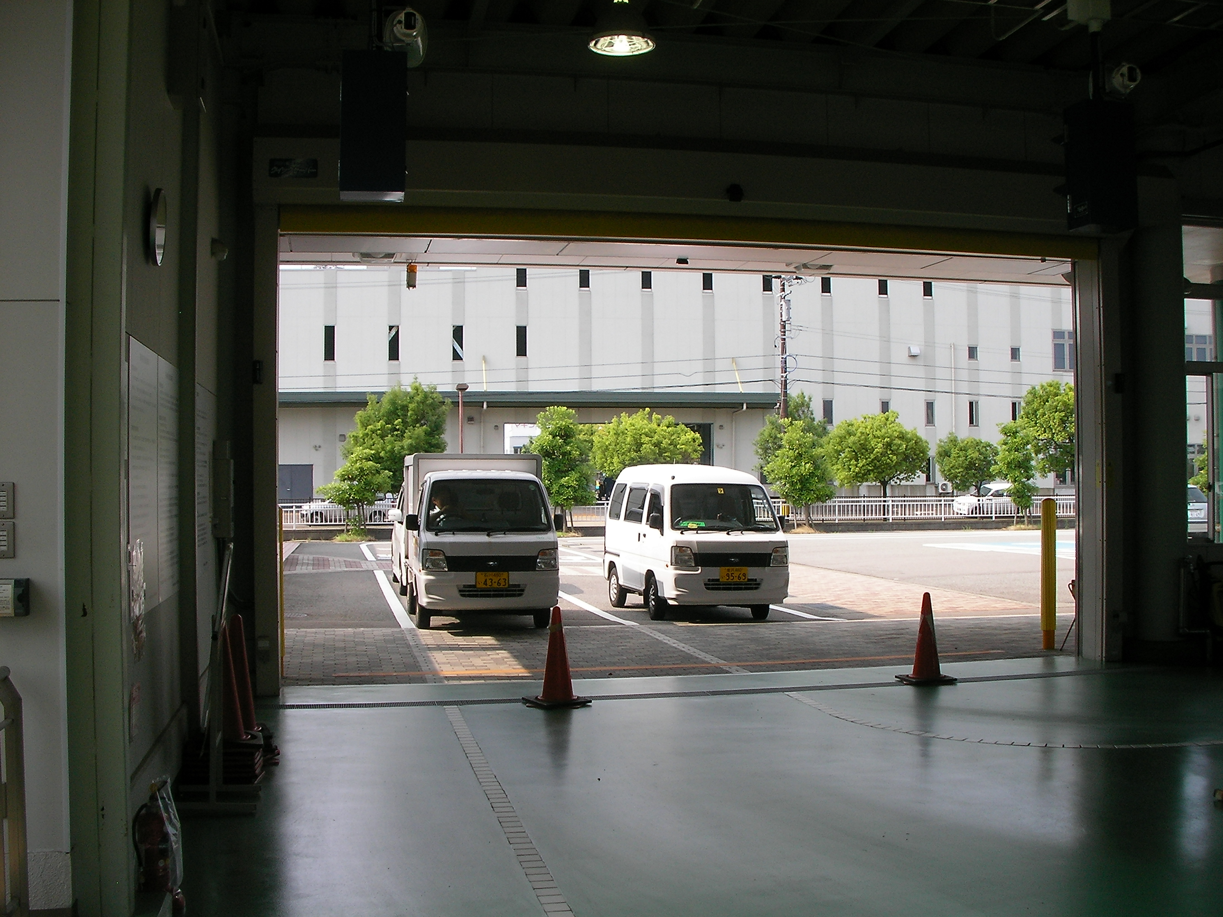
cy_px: 458
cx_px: 612
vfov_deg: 37.7
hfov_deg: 49.0
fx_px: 1343
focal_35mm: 38
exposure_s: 1/196
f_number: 4.5
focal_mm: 6.3
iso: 50
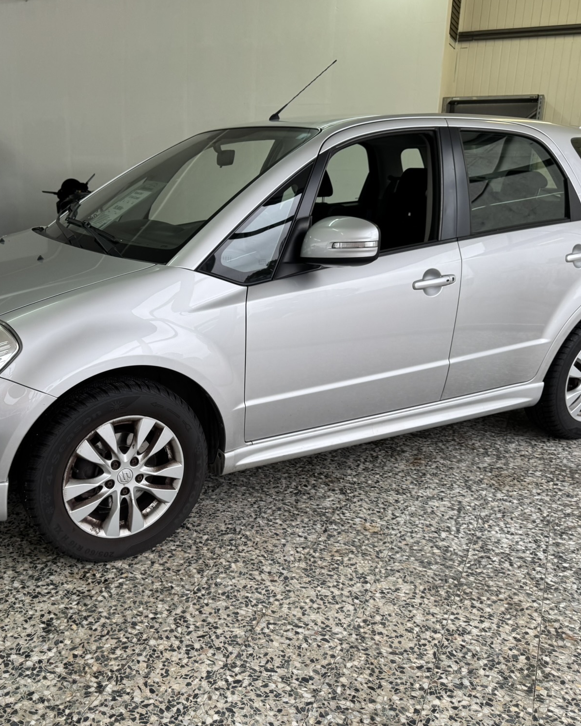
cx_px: 204
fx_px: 688
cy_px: 358
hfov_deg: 45.2
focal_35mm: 32
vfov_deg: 55.7
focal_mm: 6.76
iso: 80
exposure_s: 1/100
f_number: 1.78
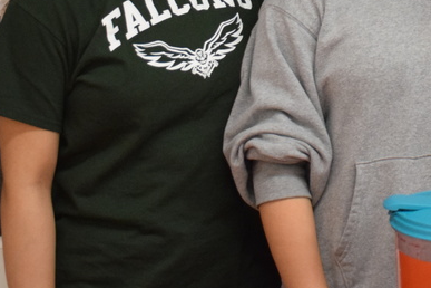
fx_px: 1425
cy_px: -64
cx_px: 398
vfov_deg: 11.3
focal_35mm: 119
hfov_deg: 16.9
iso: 2800
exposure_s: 1/60
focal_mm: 30
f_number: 4
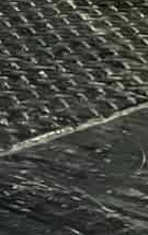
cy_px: -243
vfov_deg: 7.7
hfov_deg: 4.2
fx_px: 1685
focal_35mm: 262
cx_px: -667
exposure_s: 1/54
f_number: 1.6
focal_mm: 5.1
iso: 320
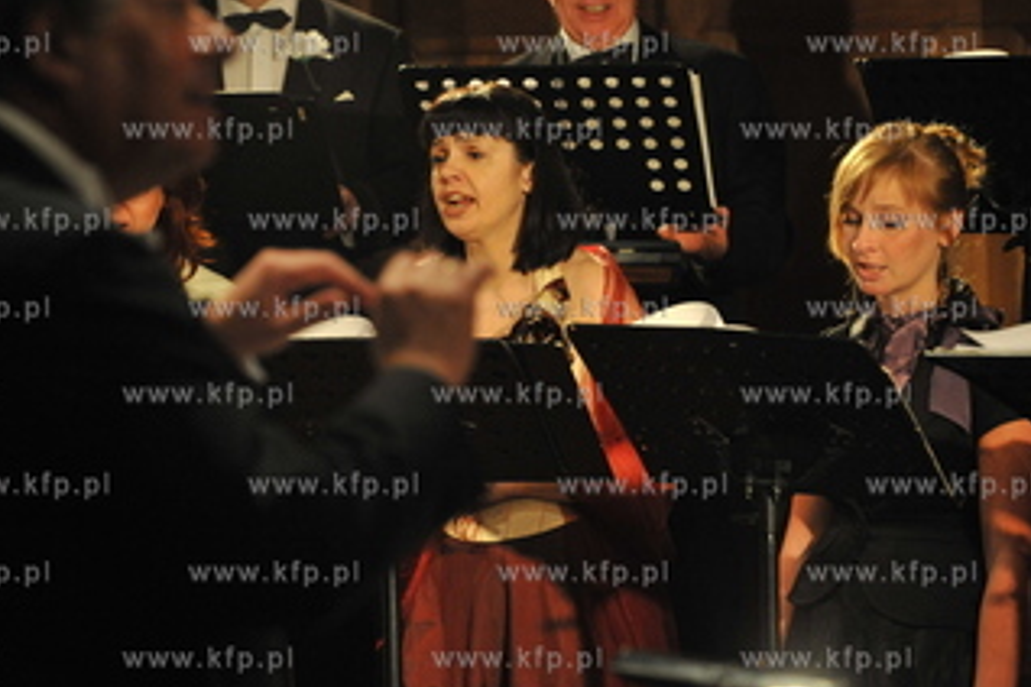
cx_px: 447
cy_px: 262
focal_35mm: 201
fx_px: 5756
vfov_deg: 6.8
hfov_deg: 10.2
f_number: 5
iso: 3200
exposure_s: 1/160
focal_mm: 160
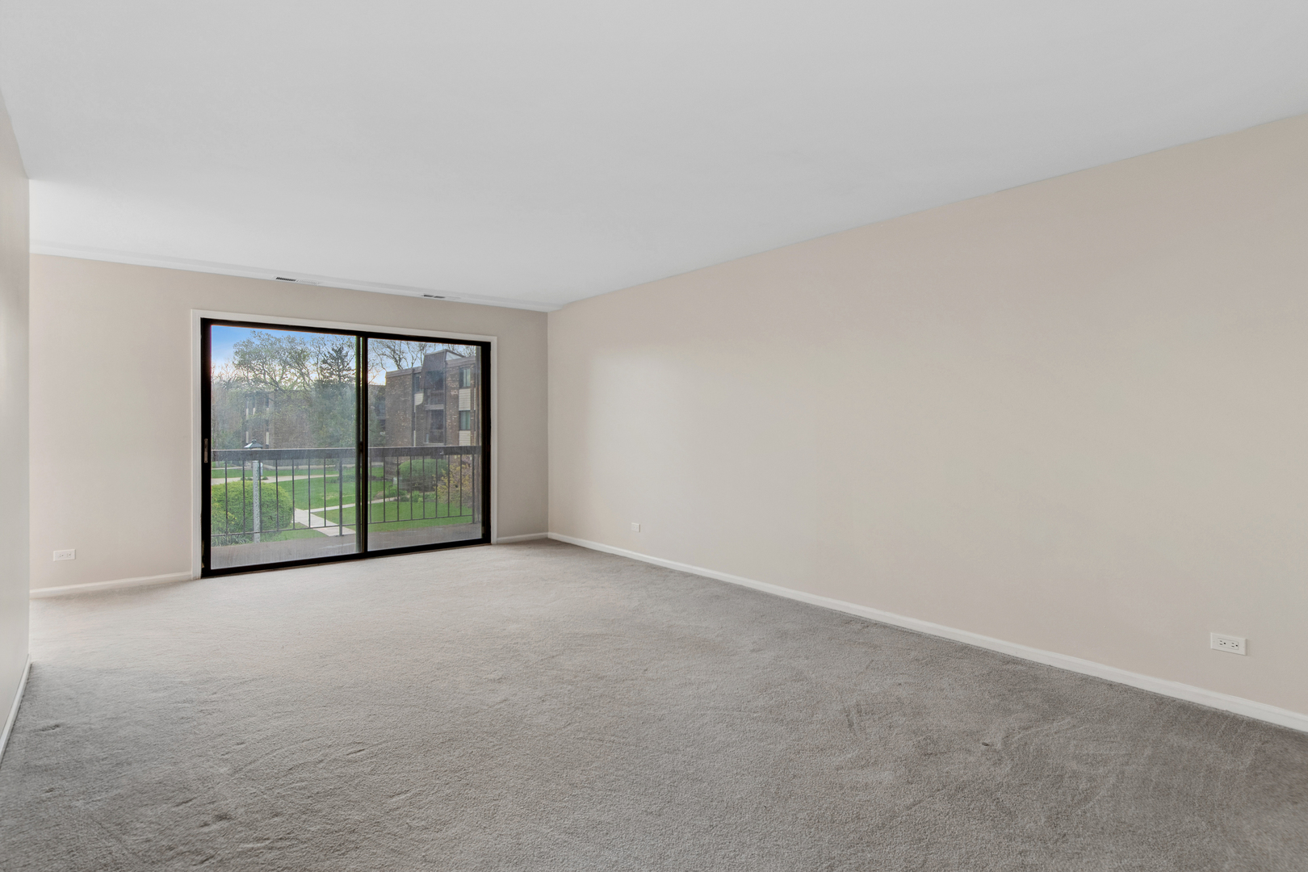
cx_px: 654
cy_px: 436
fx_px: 654
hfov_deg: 90.0
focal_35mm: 18
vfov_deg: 67.4
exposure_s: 1/8
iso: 250
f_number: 8
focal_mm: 12
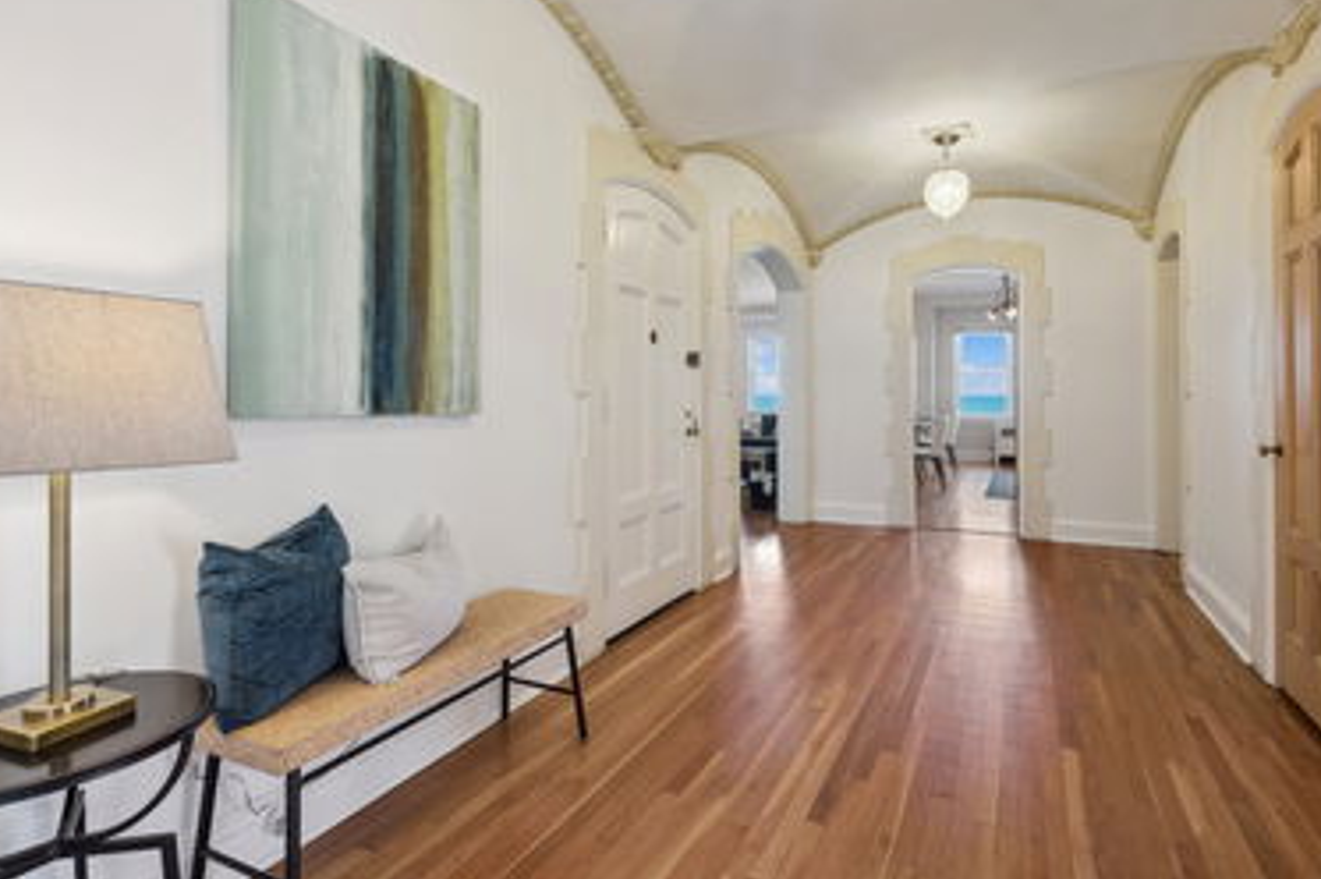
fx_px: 660
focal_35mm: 18
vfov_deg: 67.1
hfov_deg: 89.9
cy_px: 399
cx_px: 705
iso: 100
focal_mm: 14
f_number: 10
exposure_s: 1/6
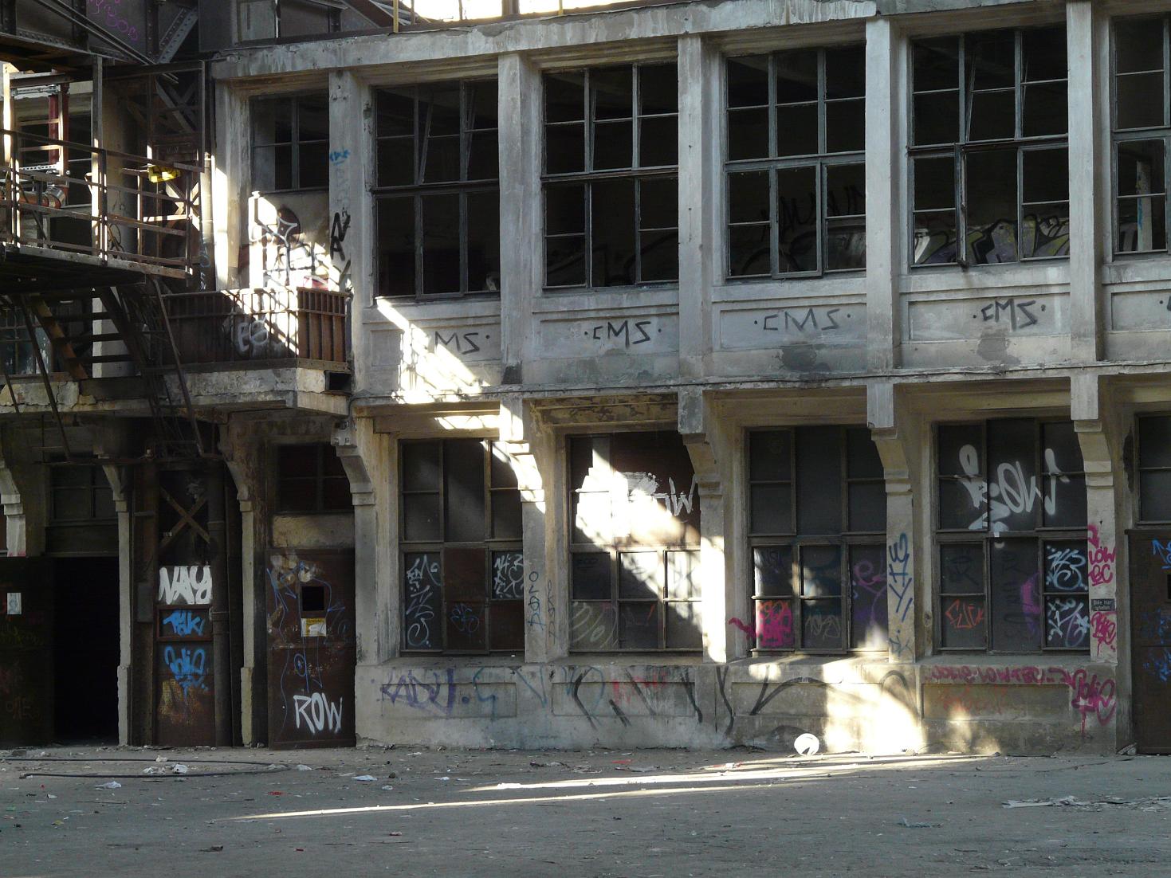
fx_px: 3417
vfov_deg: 14.6
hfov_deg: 19.4
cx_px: 586
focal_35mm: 101
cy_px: 439
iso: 200
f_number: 3.6
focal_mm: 16.6
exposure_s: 1/50
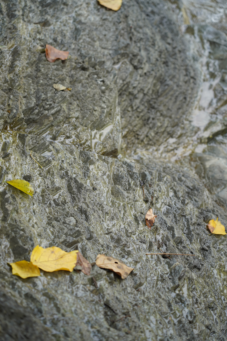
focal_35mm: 105
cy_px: 170
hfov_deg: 13.0
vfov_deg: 19.5
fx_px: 993
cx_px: 114
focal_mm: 105
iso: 125
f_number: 4
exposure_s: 1/160
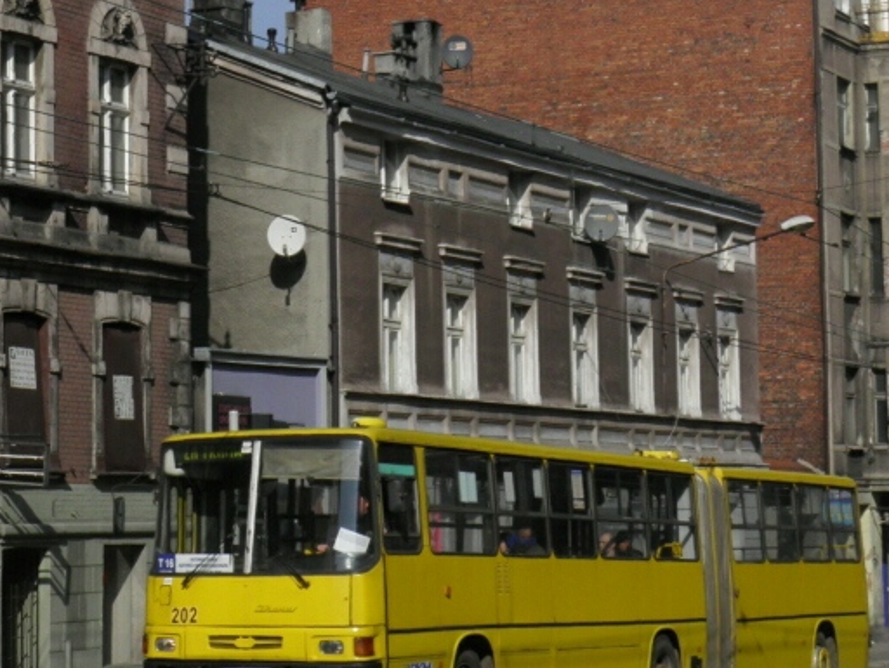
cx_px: 313
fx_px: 2211
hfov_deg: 22.7
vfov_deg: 17.2
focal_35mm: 86
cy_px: 276
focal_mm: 10
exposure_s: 1/400
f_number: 5.8
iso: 50
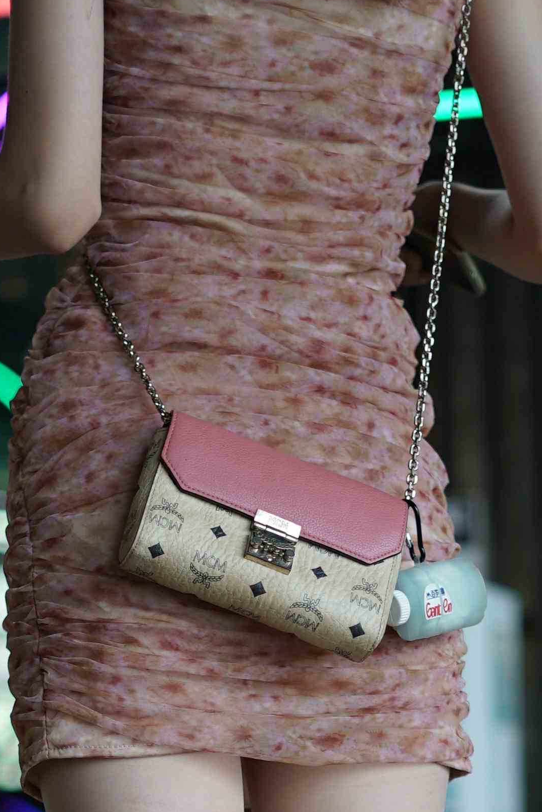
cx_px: 280
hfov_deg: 10.4
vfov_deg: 15.0
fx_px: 2976
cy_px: 975
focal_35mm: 132
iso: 200
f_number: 1.8
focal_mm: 50
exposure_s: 1/50
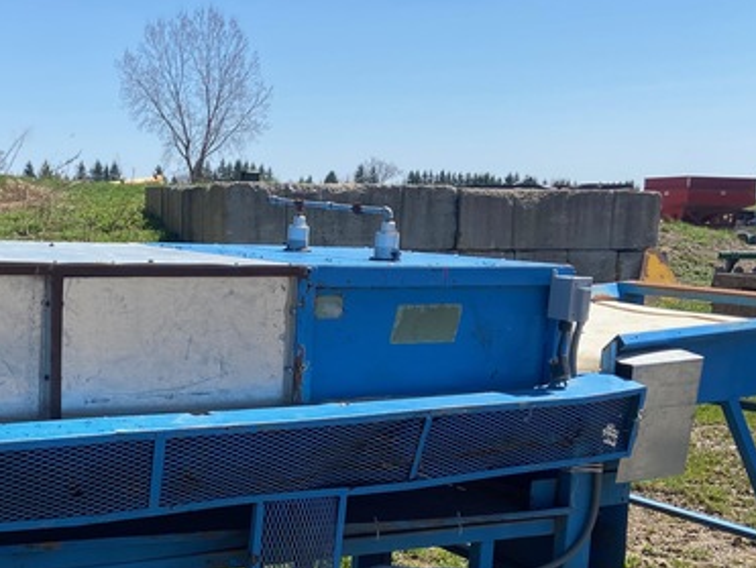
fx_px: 1224
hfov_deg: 33.6
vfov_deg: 25.8
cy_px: 434
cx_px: 192
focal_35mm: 56
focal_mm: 4.25
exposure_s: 1/2571
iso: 32
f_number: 1.8
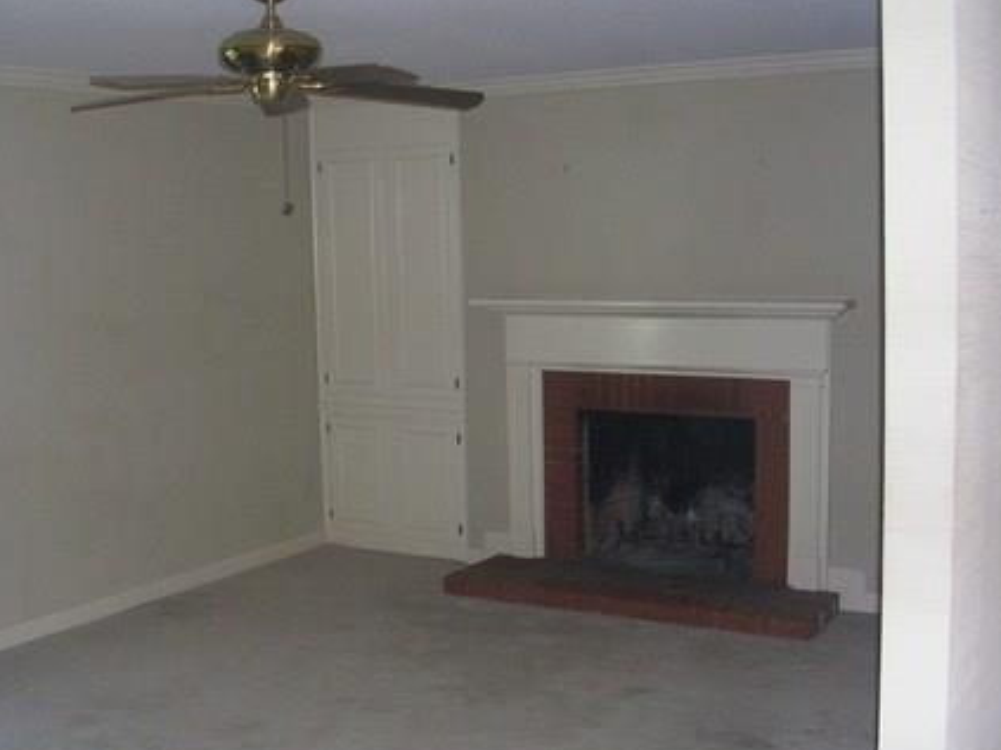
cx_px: 469
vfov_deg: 31.5
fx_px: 1330
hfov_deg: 41.2
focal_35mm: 46
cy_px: 369
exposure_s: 1/60.1
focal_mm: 5.8
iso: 170
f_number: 2.8
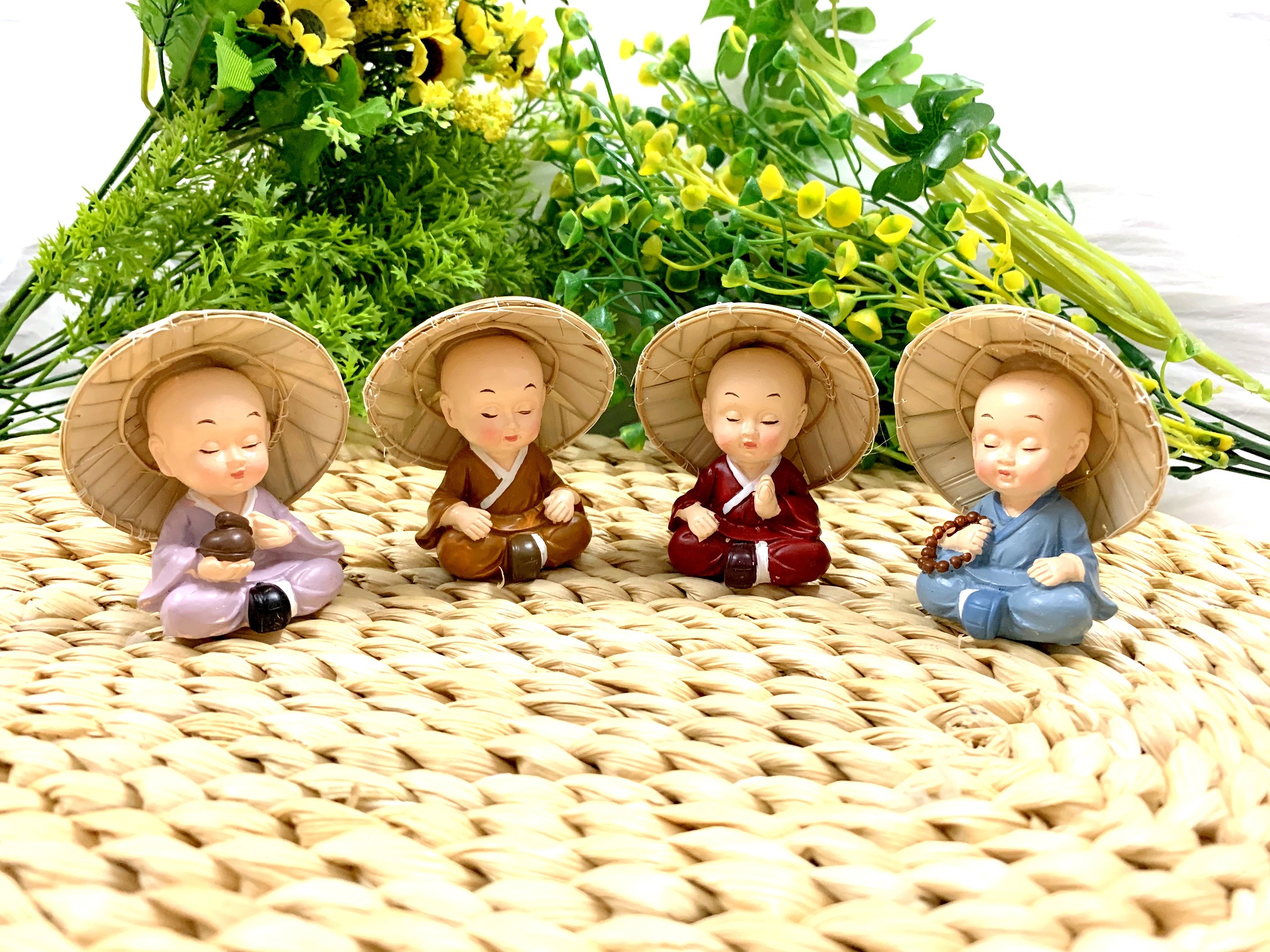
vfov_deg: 53.1
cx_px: 635
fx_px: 954
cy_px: 476
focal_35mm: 26
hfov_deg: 67.3
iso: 320
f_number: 1.8
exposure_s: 1/33
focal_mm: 4.25
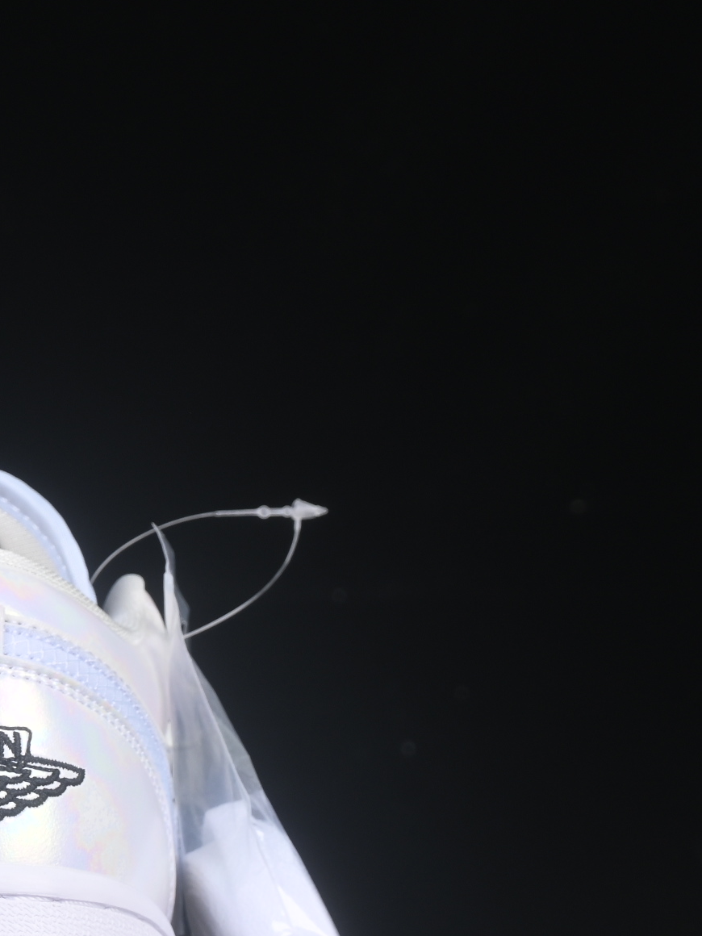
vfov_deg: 11.4
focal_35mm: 173
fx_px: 4678
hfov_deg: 8.4
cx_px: -240
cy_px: 569
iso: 160
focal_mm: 50
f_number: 8
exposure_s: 1/80
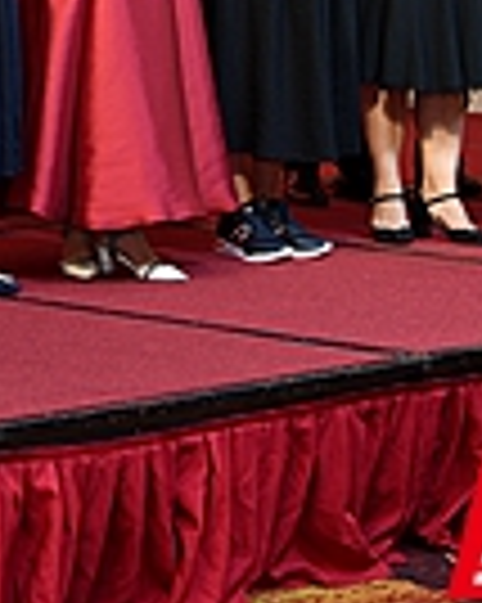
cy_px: -202
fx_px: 3374
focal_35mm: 189
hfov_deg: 8.0
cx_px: -189
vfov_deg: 10.0
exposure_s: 1/50
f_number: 5
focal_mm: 45
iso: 400
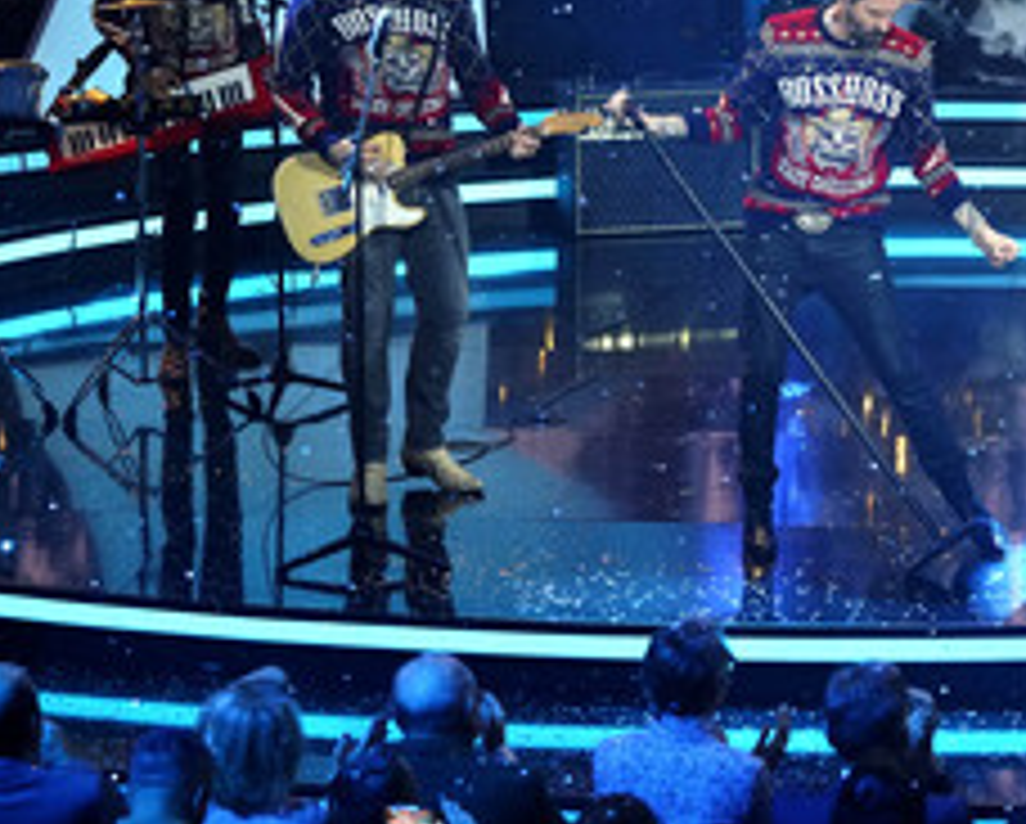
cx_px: 938
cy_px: 153
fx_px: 6811
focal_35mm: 224
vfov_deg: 6.9
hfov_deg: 8.6
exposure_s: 1/320
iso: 8000
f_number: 4
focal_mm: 121
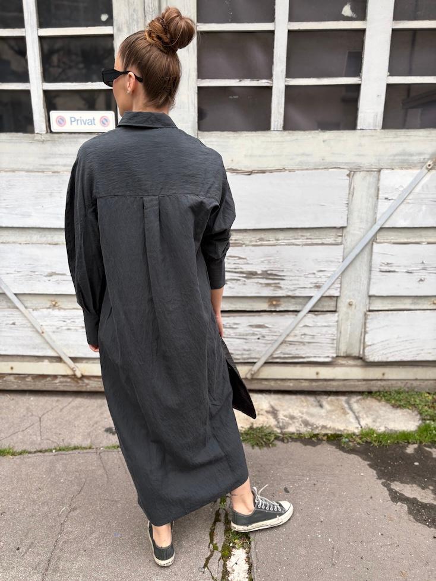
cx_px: 218
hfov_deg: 53.1
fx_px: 437
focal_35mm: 26
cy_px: 290
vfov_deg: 67.3
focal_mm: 5.96
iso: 40
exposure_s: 1/121
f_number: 1.6
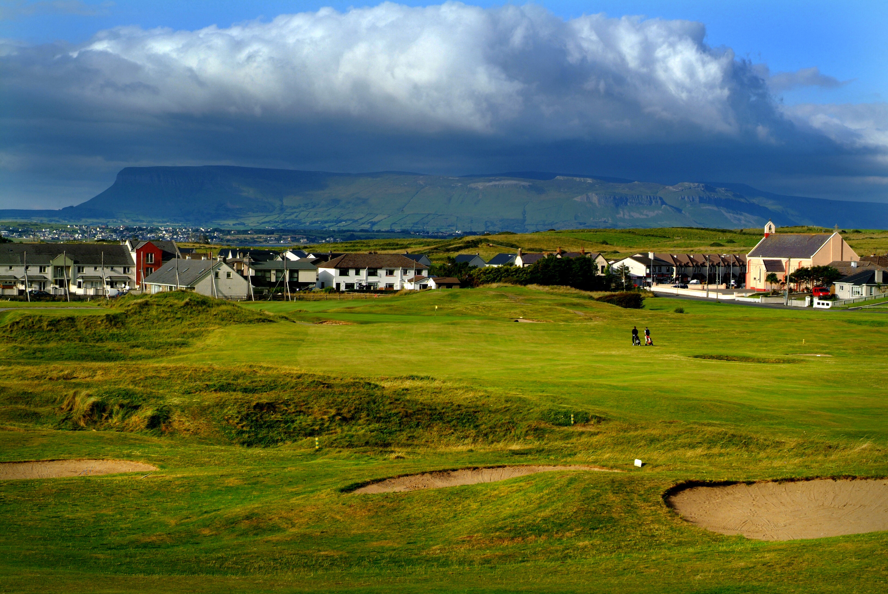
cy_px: 297
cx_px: 444
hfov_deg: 27.0
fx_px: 1852
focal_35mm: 75
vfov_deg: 18.2
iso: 100
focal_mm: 50
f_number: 11
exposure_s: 1/180
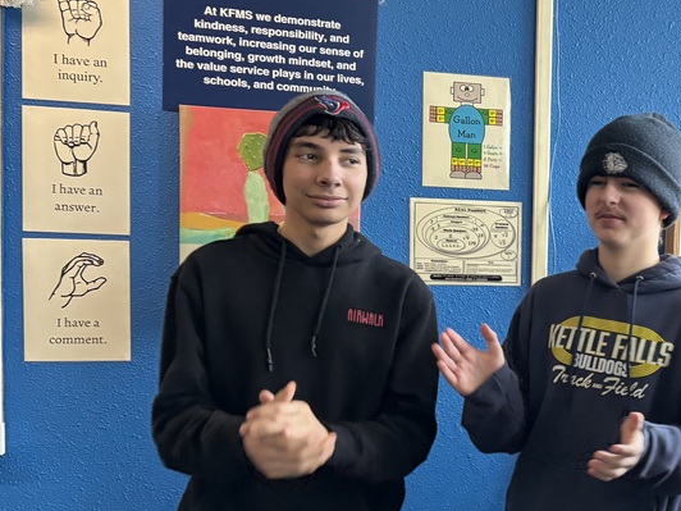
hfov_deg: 35.9
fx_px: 984
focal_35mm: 50
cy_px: 319
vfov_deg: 29.0
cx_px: 614
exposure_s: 1/60
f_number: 1.6
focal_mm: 5.96
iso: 250
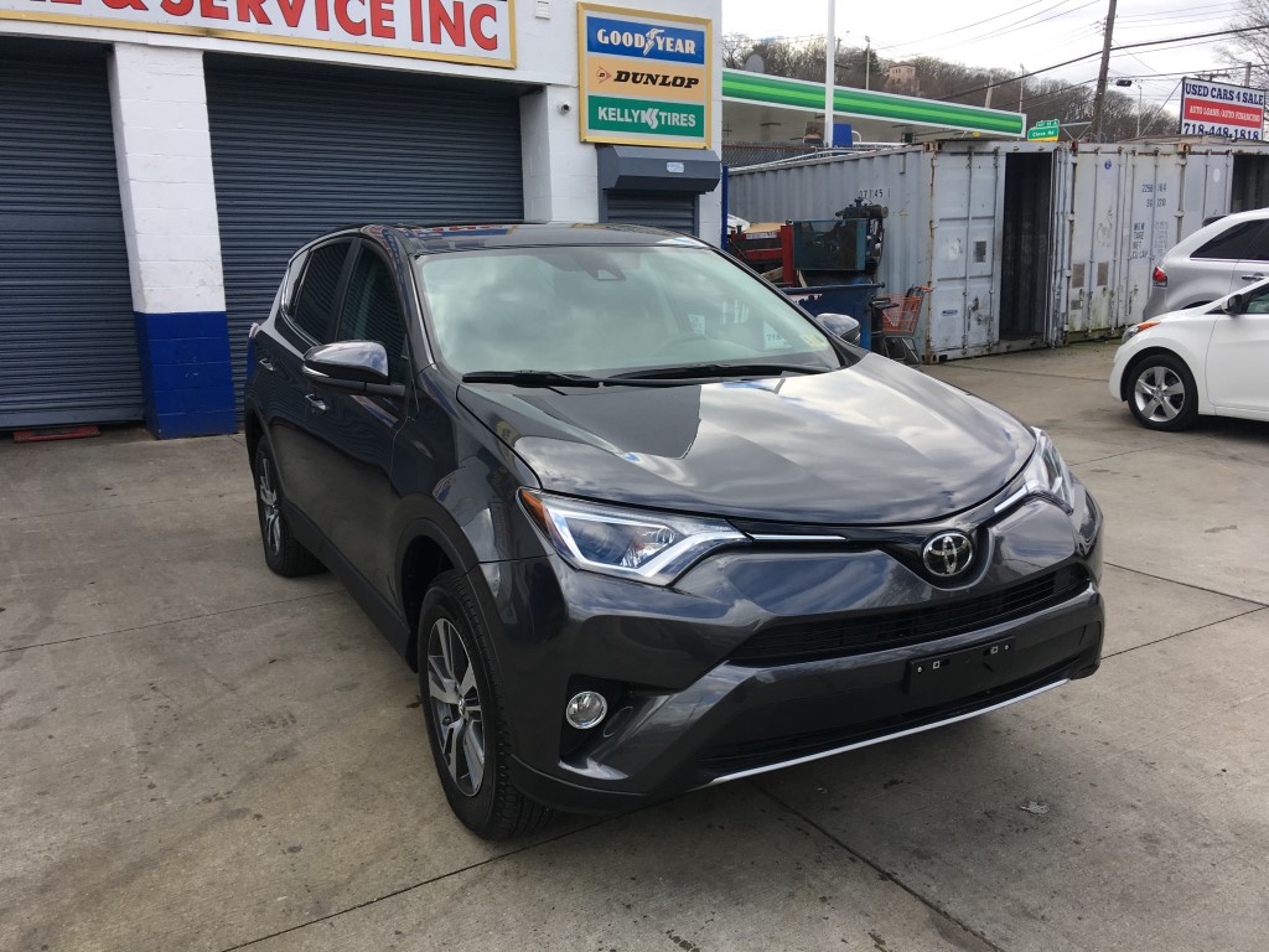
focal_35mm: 29
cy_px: 476
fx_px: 1063
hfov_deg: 61.7
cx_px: 634
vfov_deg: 48.2
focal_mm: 4.15
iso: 25
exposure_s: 1/340
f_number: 2.2
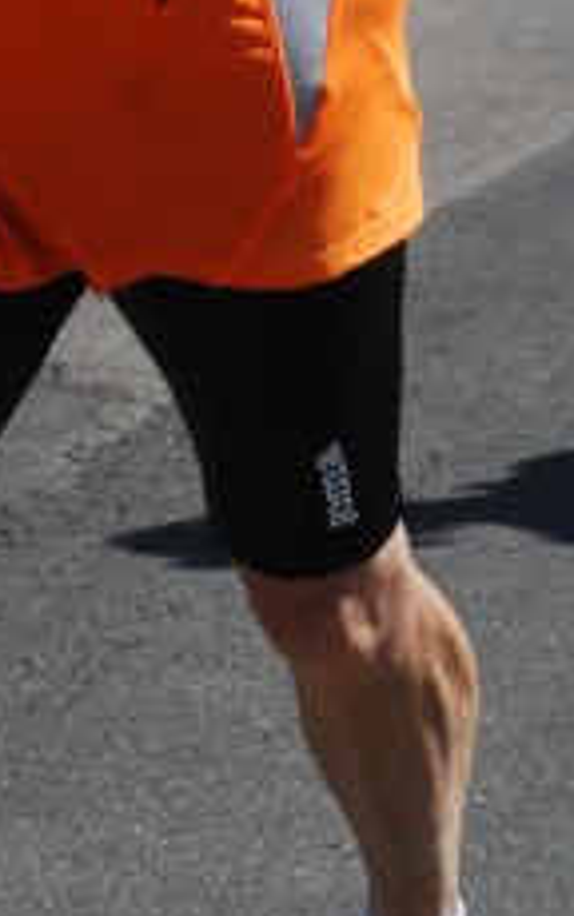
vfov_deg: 7.4
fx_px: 6999
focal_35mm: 280
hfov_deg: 4.7
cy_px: -159
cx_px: -177
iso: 1000
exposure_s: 1/2000
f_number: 8
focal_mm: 70
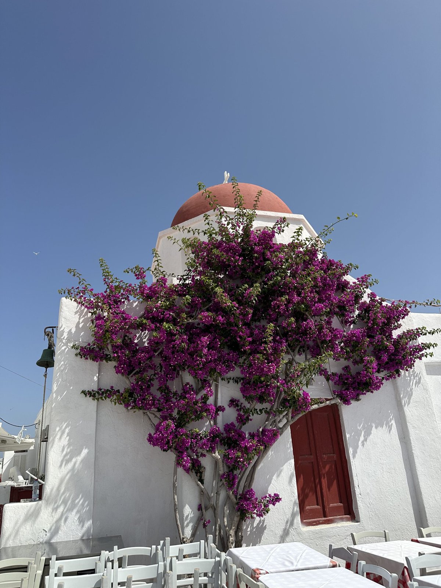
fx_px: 408
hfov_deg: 56.8
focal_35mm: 24
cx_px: 220
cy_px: 294
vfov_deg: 71.6
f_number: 1.78
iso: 80
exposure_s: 1/6211
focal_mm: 6.86
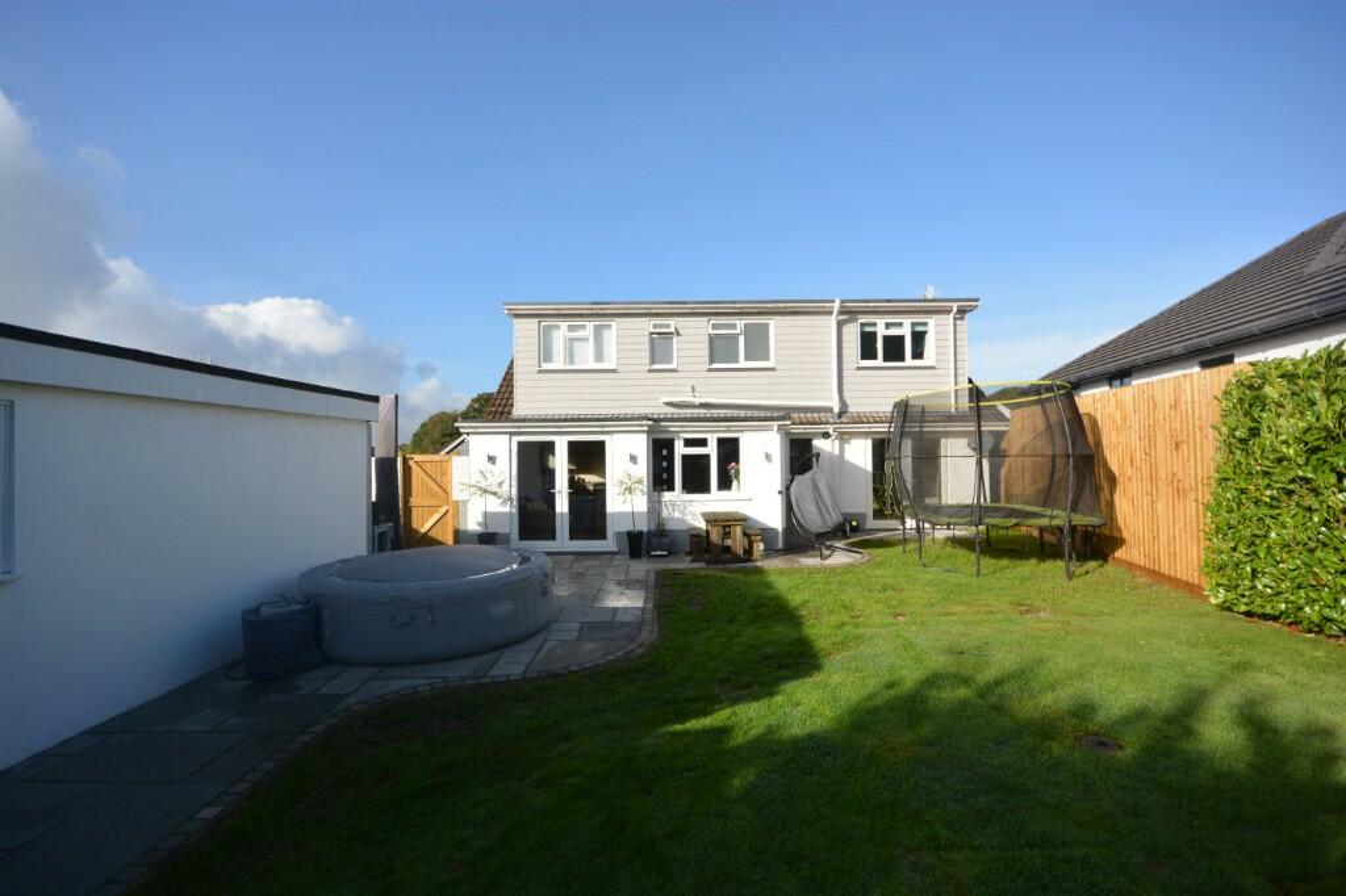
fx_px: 617
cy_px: 448
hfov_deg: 95.0
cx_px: 673
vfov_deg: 72.0
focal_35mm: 16
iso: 110
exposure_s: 1/250
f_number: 8
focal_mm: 11
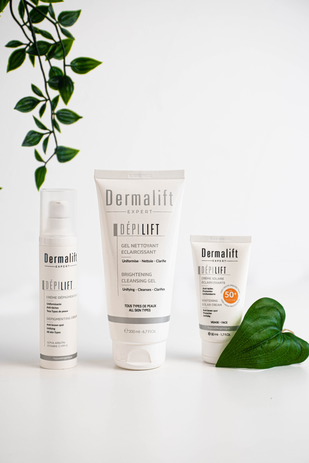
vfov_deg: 28.8
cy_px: 232
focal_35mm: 70
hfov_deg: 19.5
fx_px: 901
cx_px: 154
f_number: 4
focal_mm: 70
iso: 100
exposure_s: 1/80
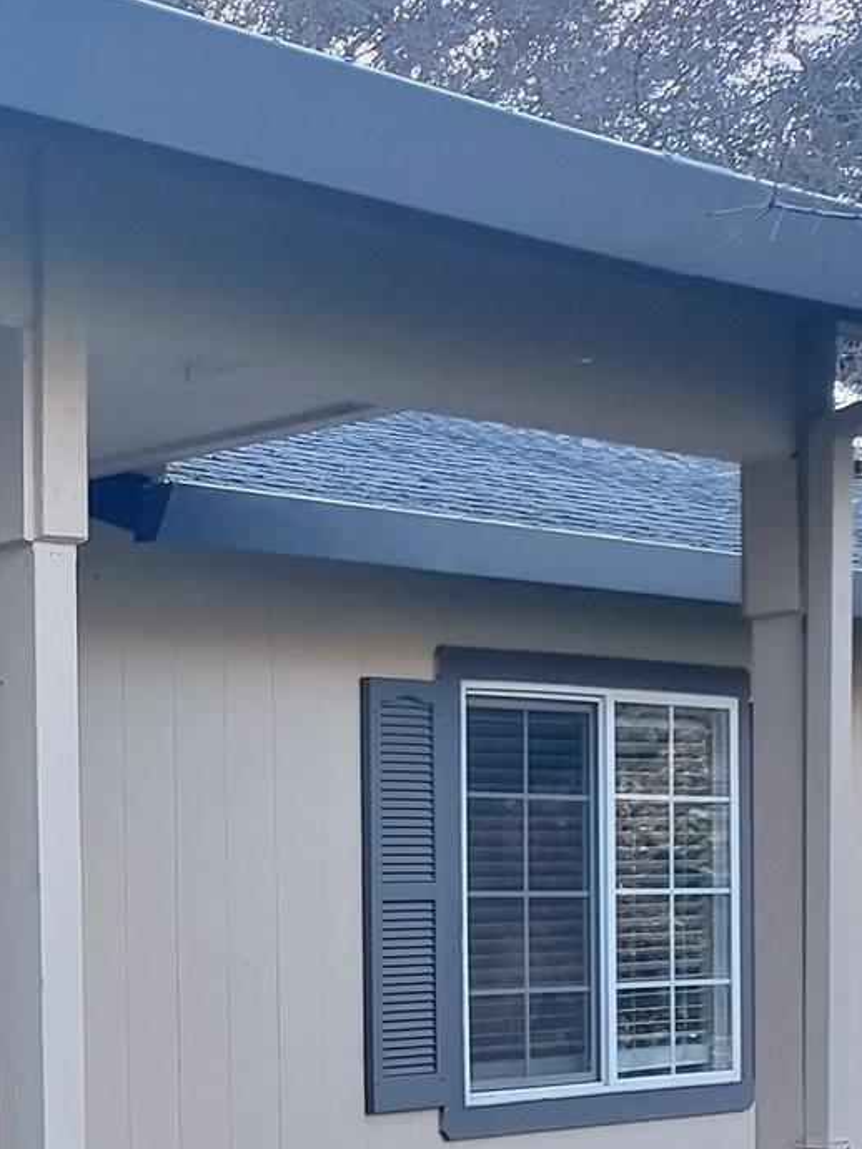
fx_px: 2657
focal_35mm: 80
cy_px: 1139
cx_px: -536
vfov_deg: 23.4
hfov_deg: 16.3
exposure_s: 1/120
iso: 64
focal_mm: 4.6
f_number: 1.8
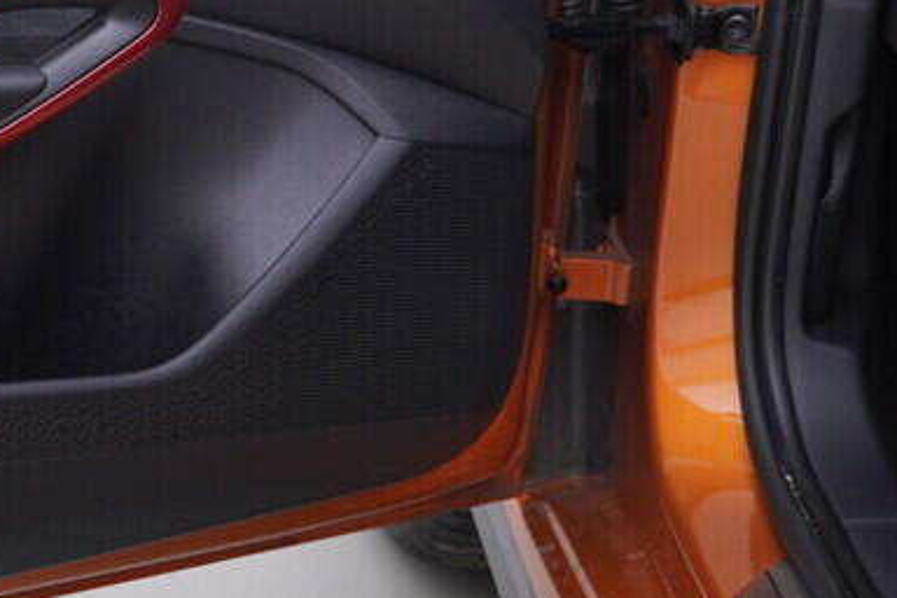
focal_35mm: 135
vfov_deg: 9.9
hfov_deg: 14.7
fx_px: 3363
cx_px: -147
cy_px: -194
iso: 125
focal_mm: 24
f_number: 3.5
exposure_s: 1/60
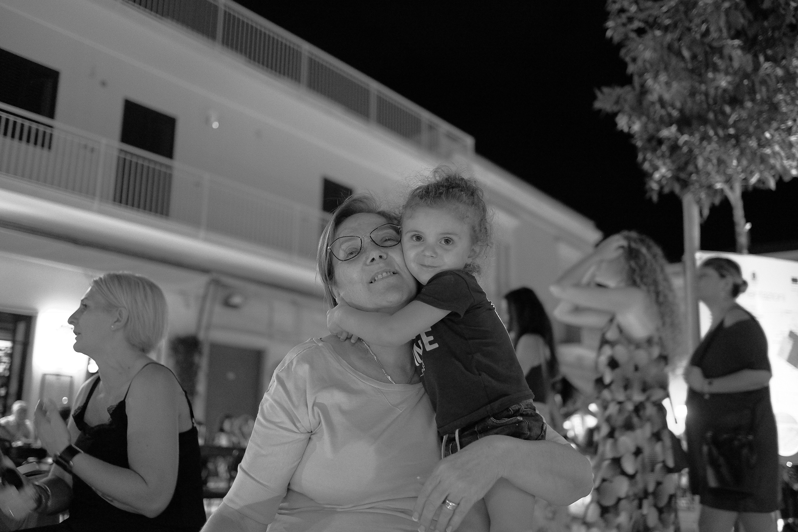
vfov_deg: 37.9
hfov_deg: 54.4
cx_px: 399
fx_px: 776
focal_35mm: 35
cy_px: 266
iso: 2500
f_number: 1.4
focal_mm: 23
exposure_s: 1/60
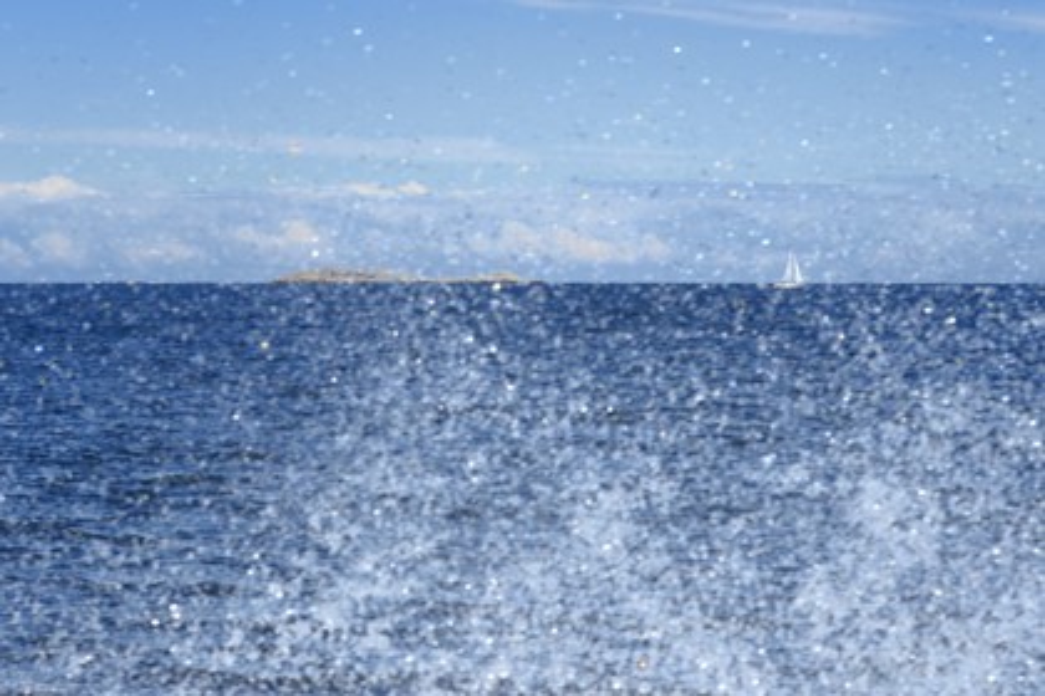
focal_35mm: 70
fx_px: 2032
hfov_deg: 28.8
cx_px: 522
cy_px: 348
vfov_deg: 19.5
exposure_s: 1/1000
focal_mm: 70
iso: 200
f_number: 7.1
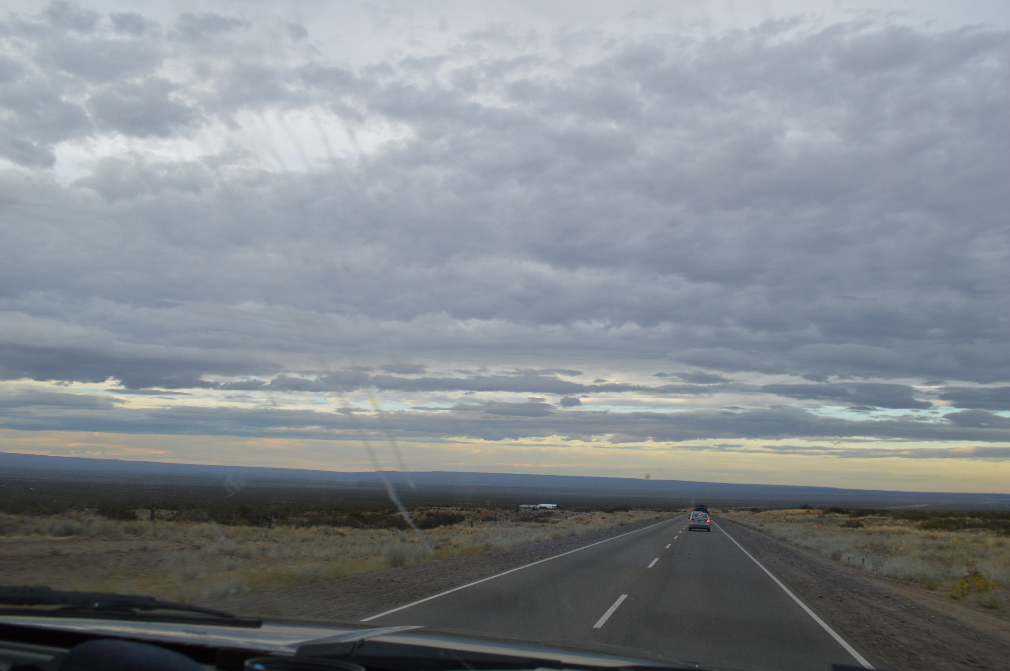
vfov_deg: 43.5
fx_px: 841
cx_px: 505
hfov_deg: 62.0
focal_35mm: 30
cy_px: 336
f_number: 5.6
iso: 140
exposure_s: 1/125
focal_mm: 20
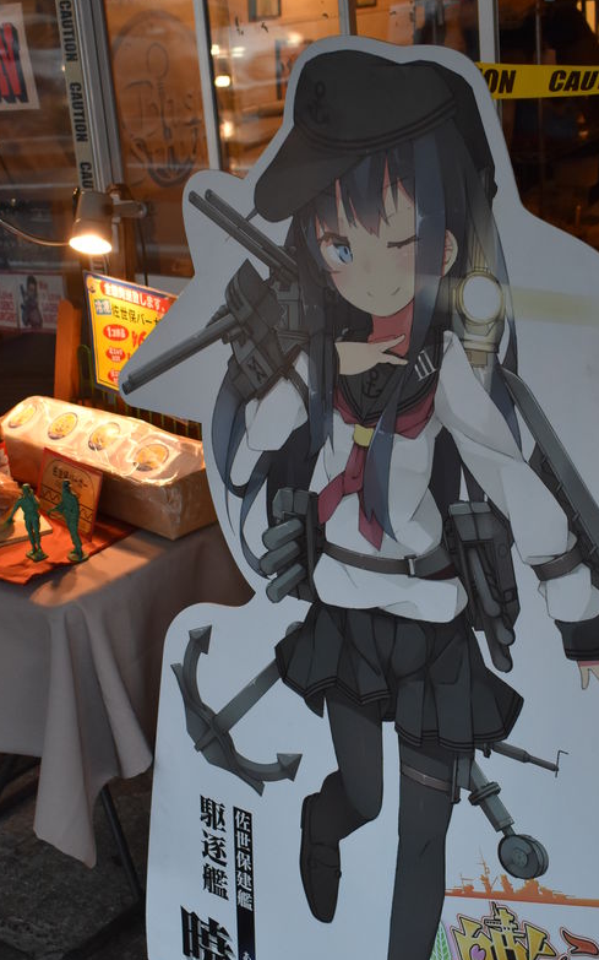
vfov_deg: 40.3
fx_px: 1307
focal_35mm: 50
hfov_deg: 25.8
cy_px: 482
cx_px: 321
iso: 900
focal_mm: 20
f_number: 3.8
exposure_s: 1/60
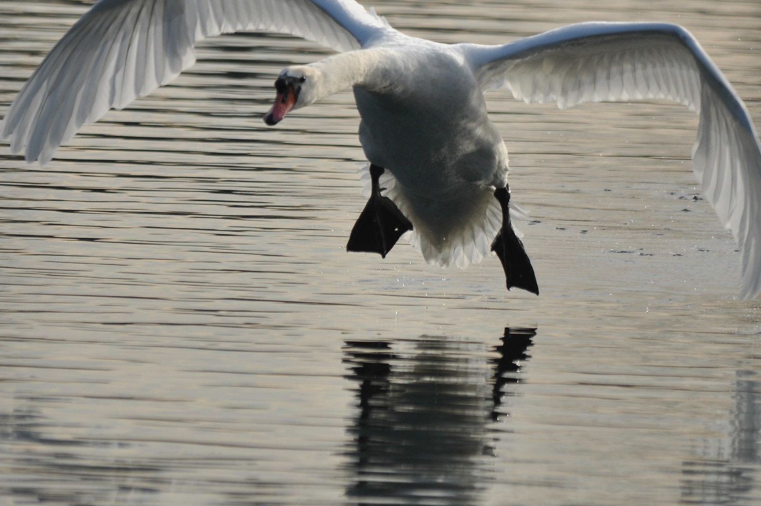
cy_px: 122
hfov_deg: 1.9
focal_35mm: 1096
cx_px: 358
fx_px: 23142
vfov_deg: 1.3
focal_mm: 450
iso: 250
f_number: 6.3
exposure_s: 1/1000
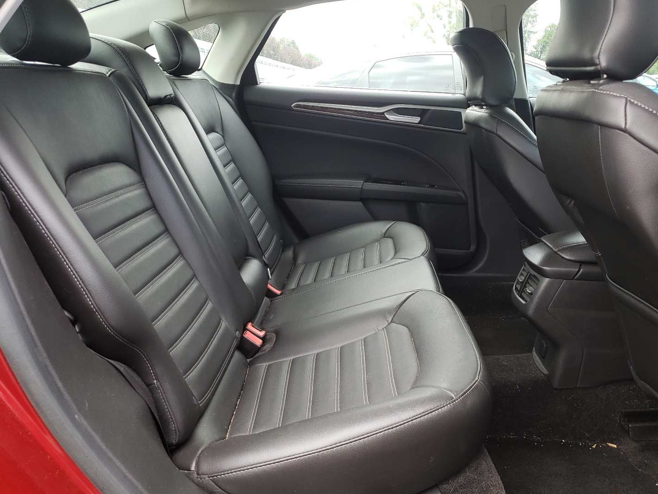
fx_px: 551
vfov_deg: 48.2
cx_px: 362
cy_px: 269
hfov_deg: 61.5
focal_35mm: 29
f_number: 1.5
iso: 54
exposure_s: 1/120
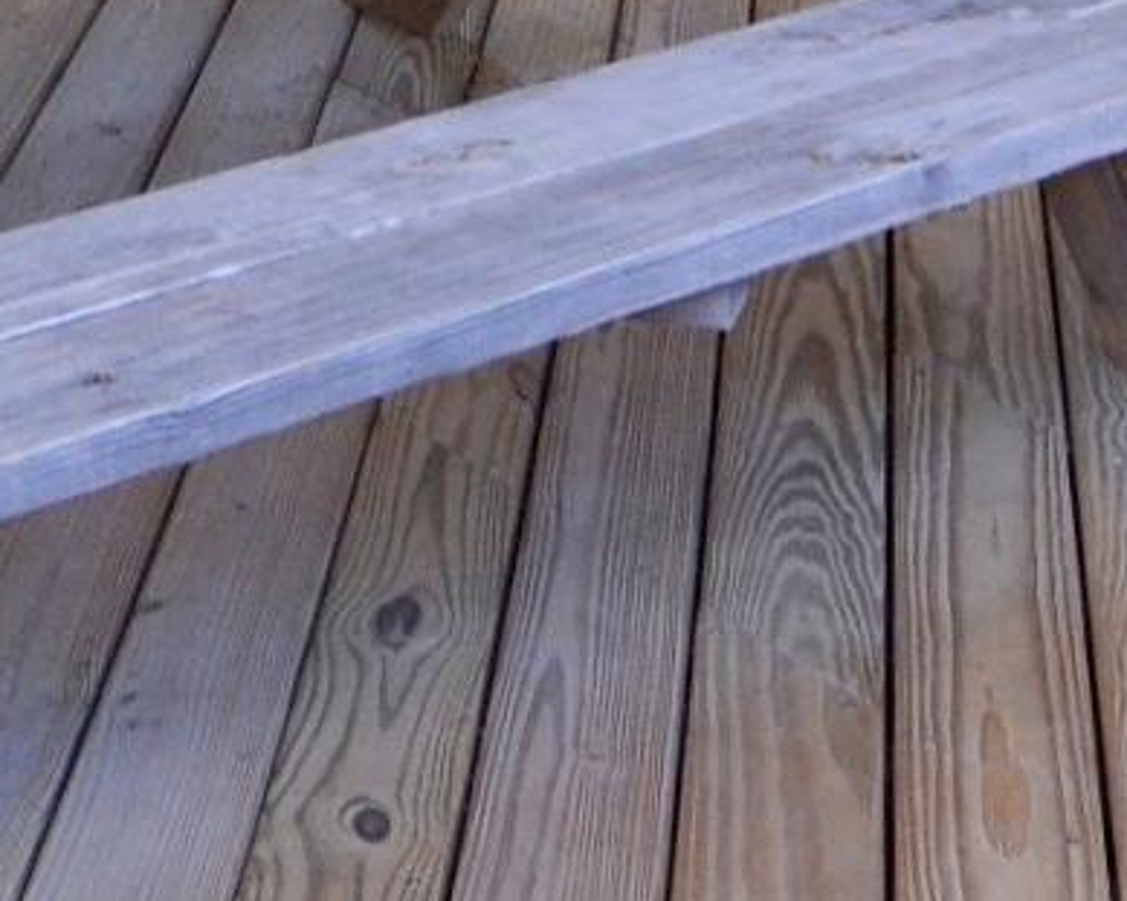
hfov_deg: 18.8
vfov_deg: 12.1
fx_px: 3335
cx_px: 70
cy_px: -1312
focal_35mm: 100
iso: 280
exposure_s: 1/60
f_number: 8
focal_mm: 12
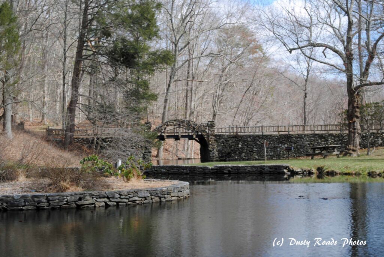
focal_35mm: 82
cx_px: 192
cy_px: 128
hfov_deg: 24.6
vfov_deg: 16.6
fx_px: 881
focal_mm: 55
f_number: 16
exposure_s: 1/10
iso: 100
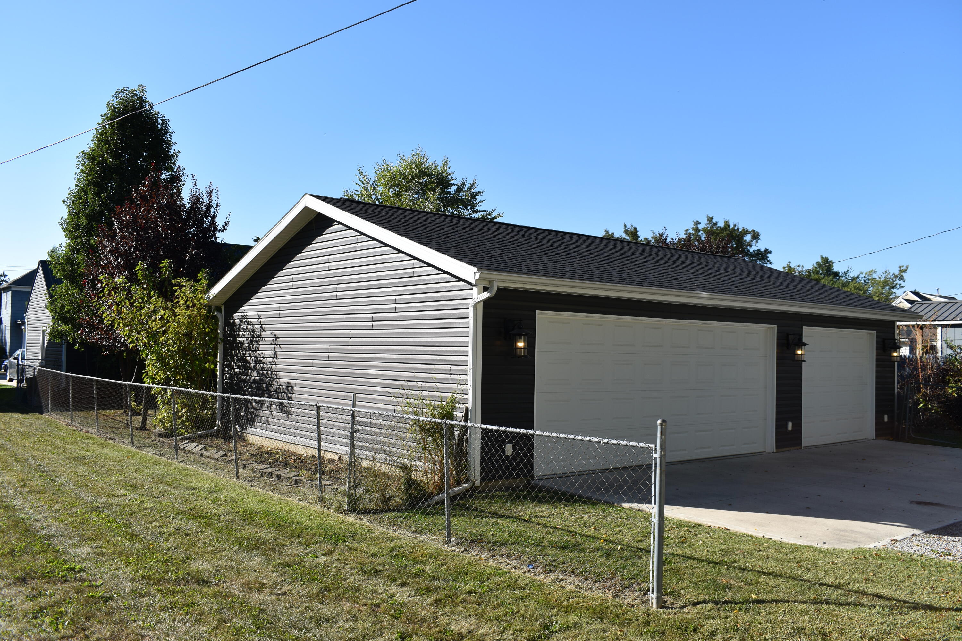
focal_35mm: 32
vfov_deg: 41.7
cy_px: 320
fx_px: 842
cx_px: 481
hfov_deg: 59.5
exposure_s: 1/250
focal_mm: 21
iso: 100
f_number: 8
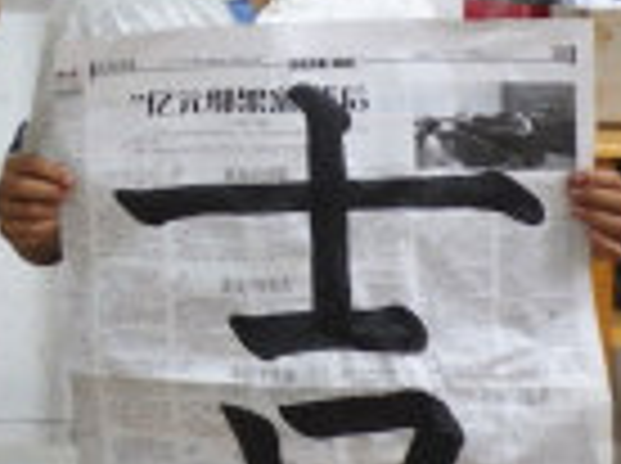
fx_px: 1719
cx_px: -292
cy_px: -70
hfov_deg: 18.3
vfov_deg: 14.9
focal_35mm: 96
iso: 320
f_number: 3.2
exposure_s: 1/50
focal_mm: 5
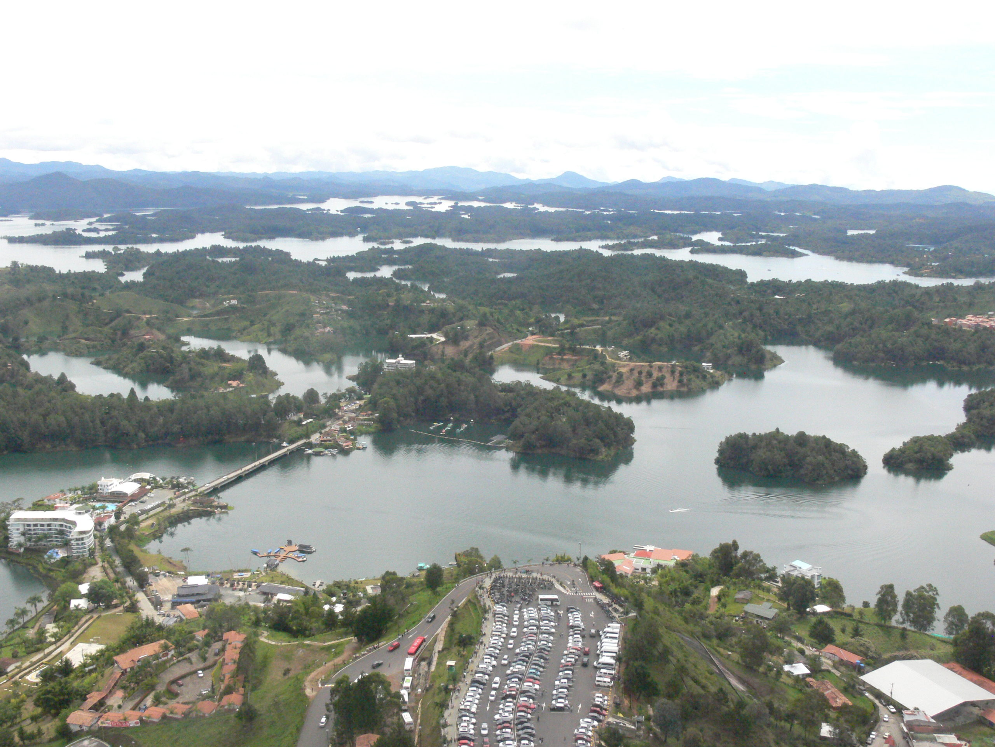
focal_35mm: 35
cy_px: 374
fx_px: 1006
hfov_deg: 52.6
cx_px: 498
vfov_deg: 40.7
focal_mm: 7.4
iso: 400
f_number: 8
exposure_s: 1/500
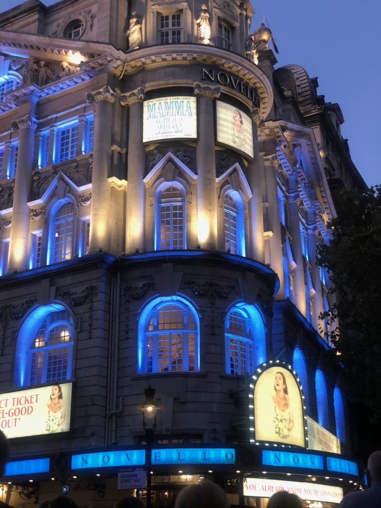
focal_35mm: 52
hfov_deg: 28.0
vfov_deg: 36.8
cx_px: 190
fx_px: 763
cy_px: 254
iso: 100
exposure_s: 1/33
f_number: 2.4
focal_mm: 6
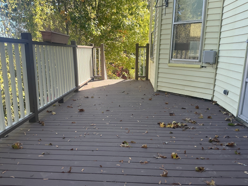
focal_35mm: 28
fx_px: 201
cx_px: 124
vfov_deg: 49.7
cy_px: 93
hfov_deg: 63.4
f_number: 1.8
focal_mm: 3
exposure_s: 1/186
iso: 25
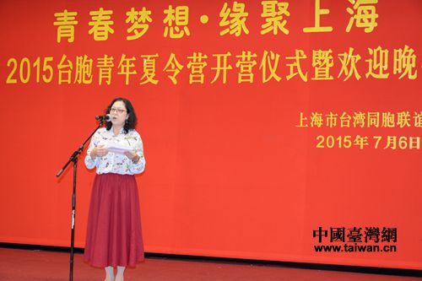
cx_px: 211
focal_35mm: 56
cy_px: 140
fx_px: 656
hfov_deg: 35.7
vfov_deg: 24.2
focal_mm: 56
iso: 1400
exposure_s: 1/60
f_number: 5
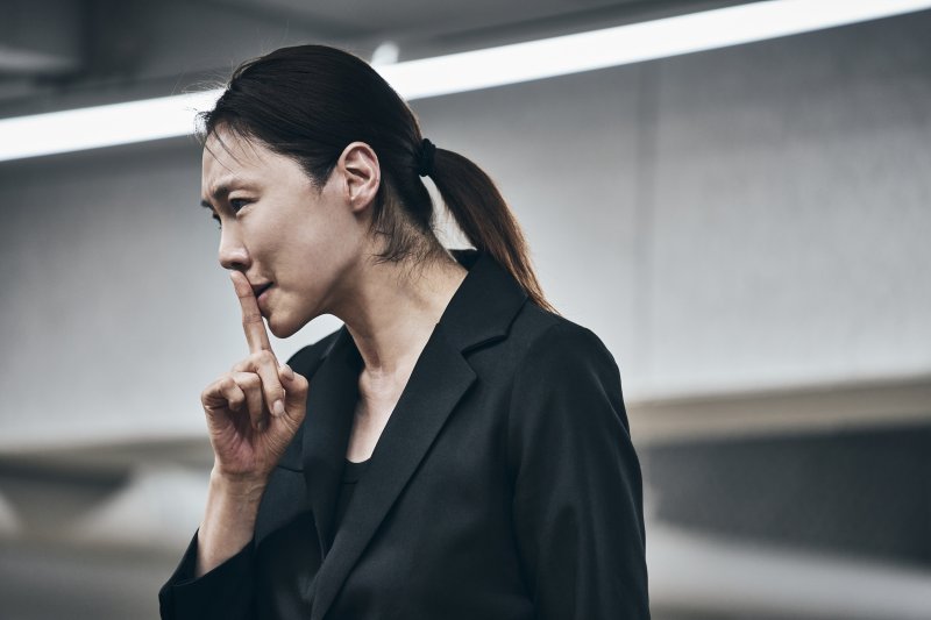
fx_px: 5171
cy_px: 310
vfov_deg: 6.9
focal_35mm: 200
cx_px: 466
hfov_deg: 10.3
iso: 640
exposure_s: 1/500
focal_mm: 200
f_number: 2.8
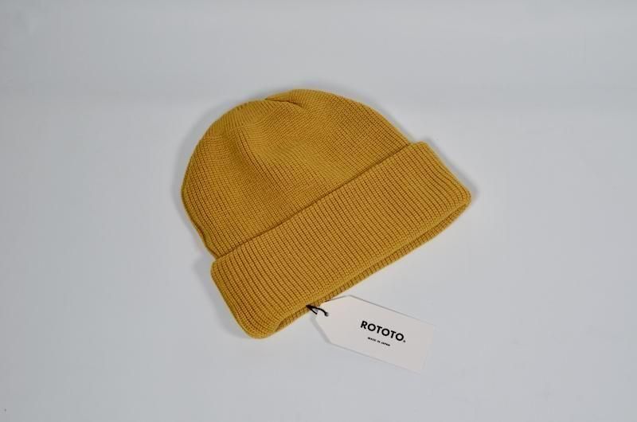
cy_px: 211
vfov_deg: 22.5
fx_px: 1060
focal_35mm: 60
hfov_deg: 33.5
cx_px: 318
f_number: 8
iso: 400
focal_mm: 40
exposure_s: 1/80
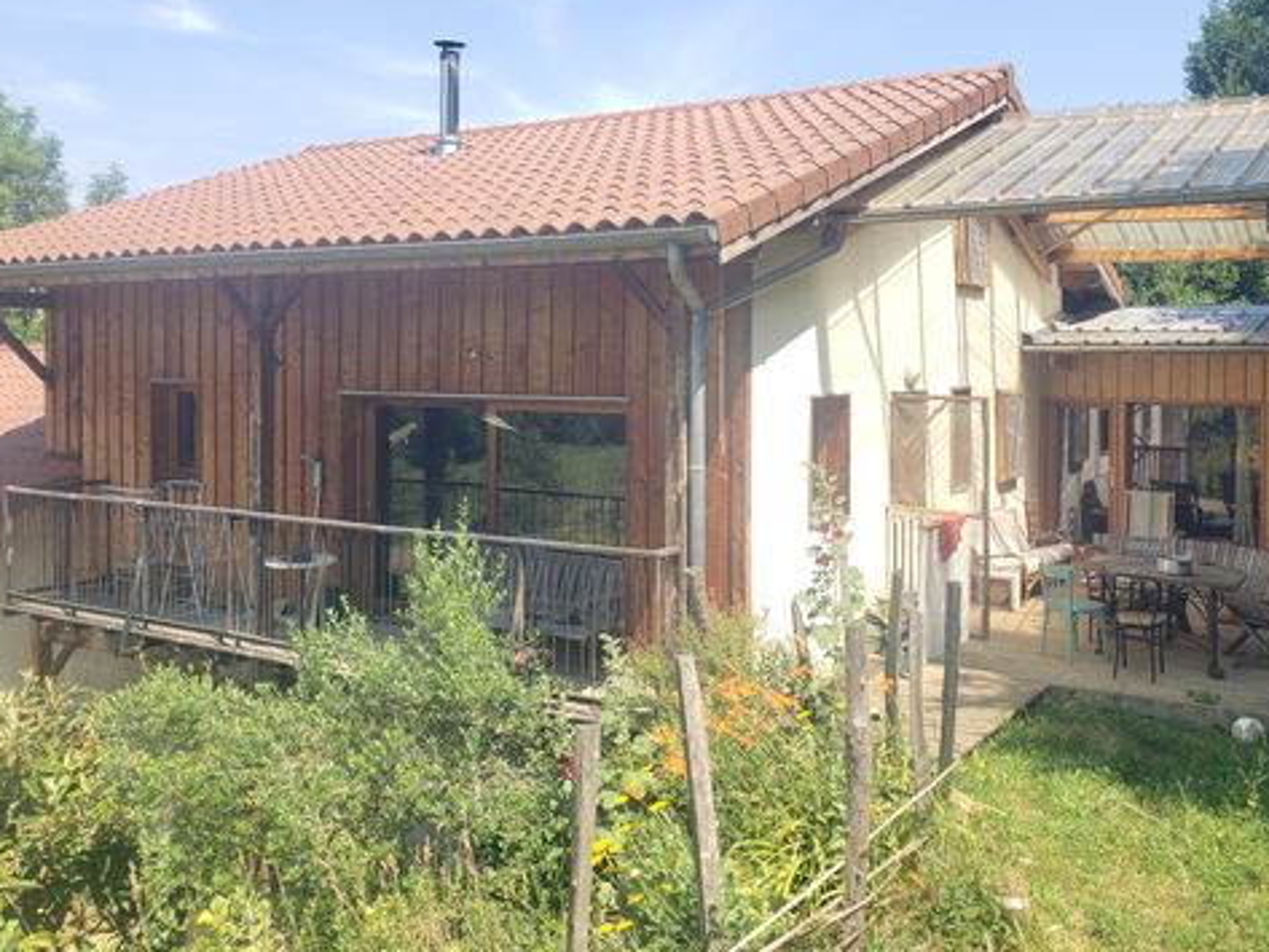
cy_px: 354
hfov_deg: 55.3
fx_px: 1210
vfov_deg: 42.6
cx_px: 676
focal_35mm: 33
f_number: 2.4
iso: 50
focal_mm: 4.3
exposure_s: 1/578
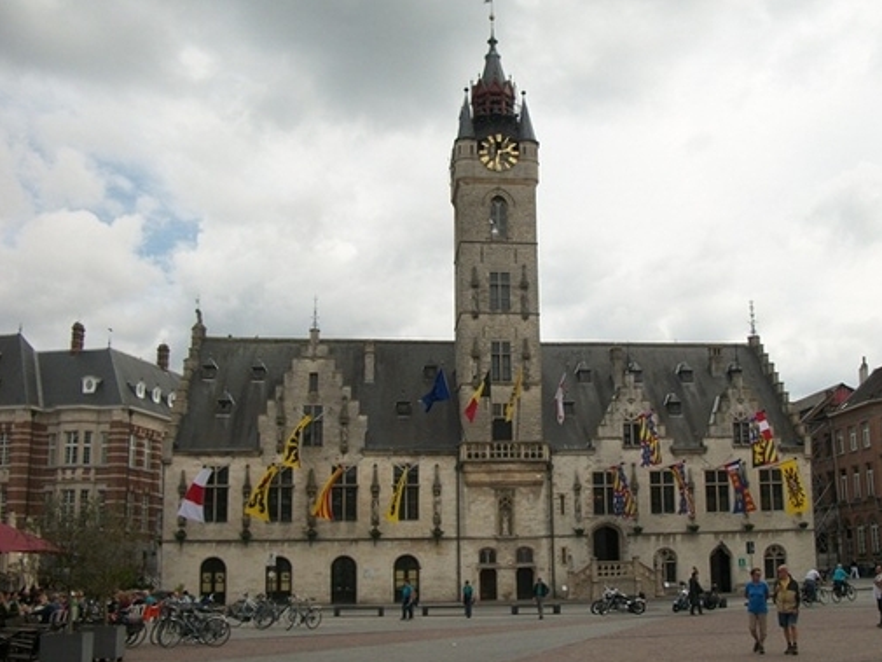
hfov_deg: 48.8
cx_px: 506
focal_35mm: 38
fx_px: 968
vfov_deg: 37.7
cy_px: 351
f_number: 8.8
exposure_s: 1/200
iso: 80
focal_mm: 5.7
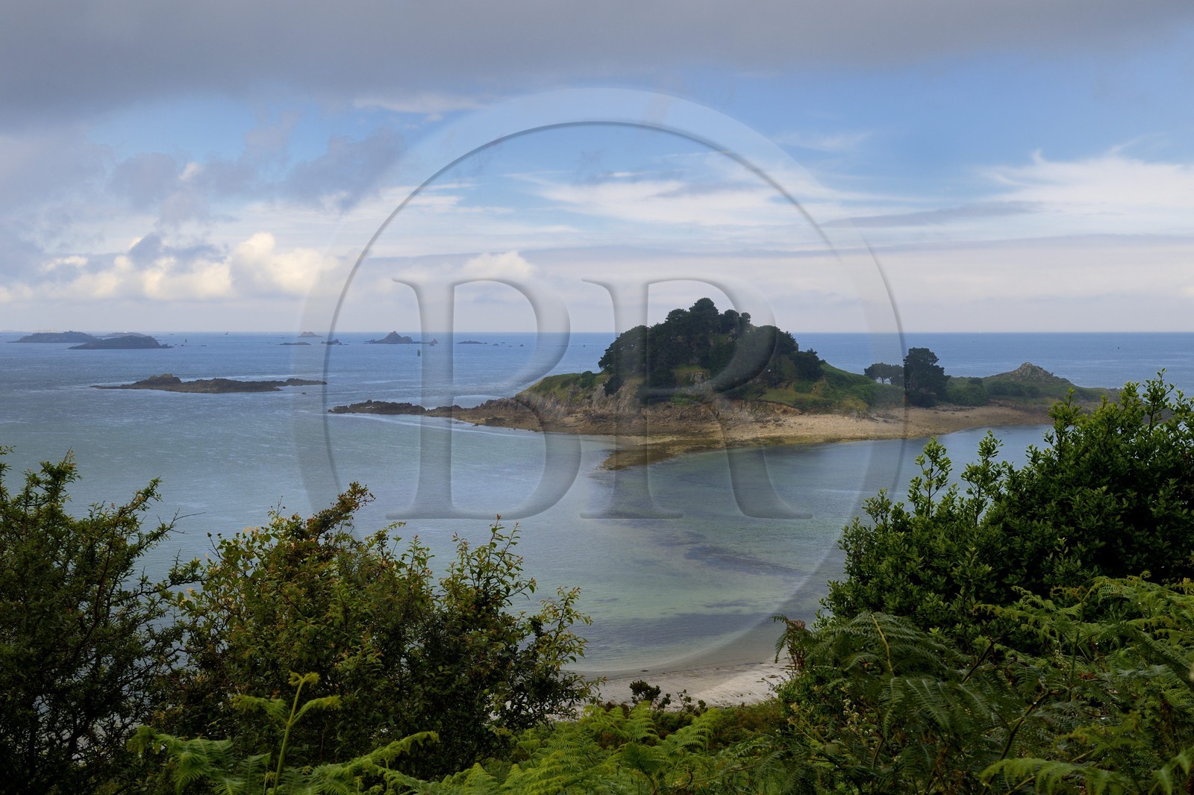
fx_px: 1459
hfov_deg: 44.5
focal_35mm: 44
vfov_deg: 30.5
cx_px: 597
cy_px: 398
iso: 250
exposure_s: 1/100
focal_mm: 44
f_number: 18
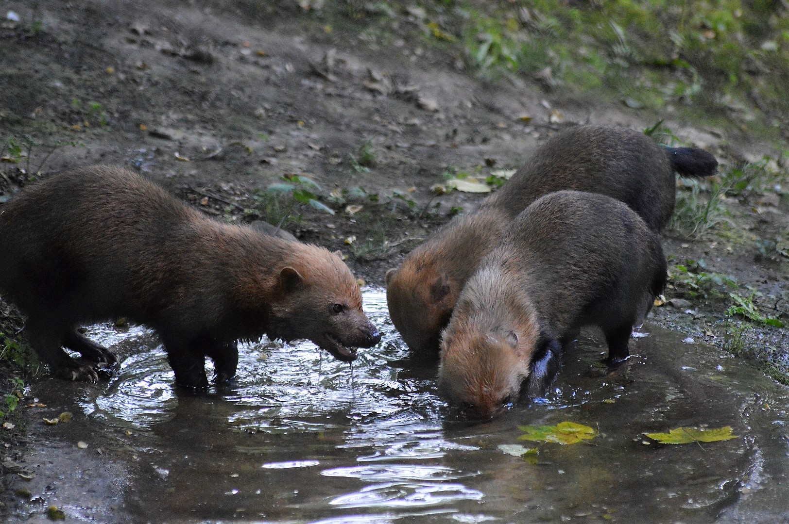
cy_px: 262
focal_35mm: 255
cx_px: 394
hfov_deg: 8.1
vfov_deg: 5.4
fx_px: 5584
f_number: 4.5
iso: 3200
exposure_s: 1/1000
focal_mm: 170
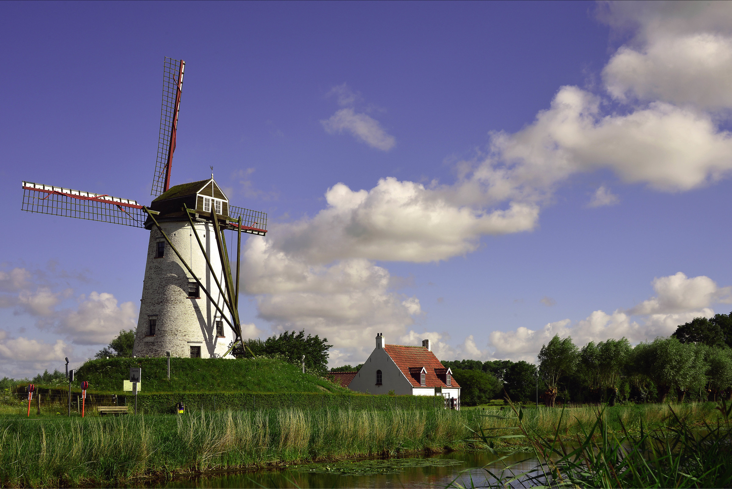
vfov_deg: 29.9
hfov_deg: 43.6
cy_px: 244
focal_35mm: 45
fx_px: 915
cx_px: 366
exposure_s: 1/100
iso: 100
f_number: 14
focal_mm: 45
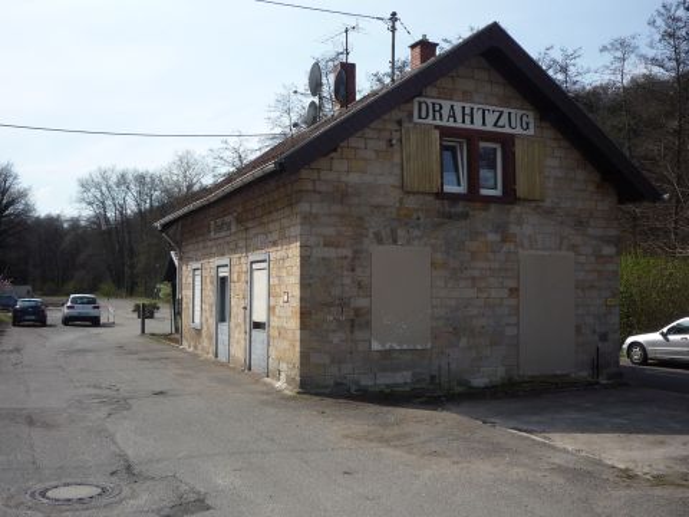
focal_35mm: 36
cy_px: 258
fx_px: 717
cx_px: 344
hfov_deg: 51.4
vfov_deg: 39.7
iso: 100
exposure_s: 1/500
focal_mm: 5.2
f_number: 5
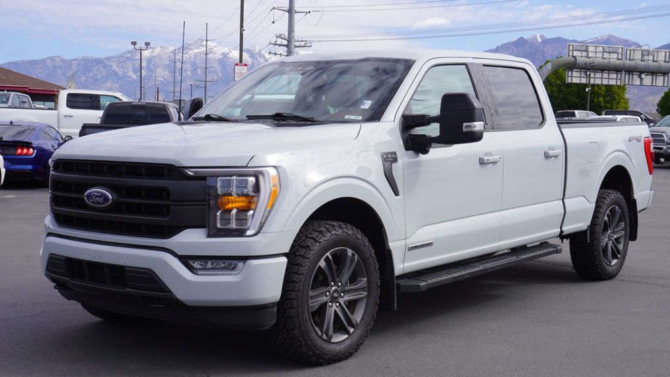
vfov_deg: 22.8
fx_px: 933
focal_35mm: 53
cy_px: 209
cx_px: 337
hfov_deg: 39.5
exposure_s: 1/125
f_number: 11
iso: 100
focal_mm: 33
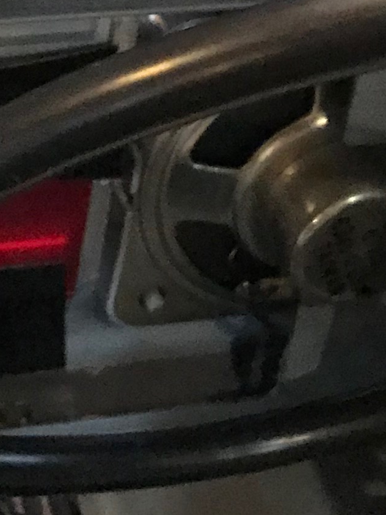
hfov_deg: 11.1
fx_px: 1993
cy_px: -418
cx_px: 128
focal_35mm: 134
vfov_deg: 13.2
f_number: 1.8
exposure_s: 1/4
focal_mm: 3.99
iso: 160
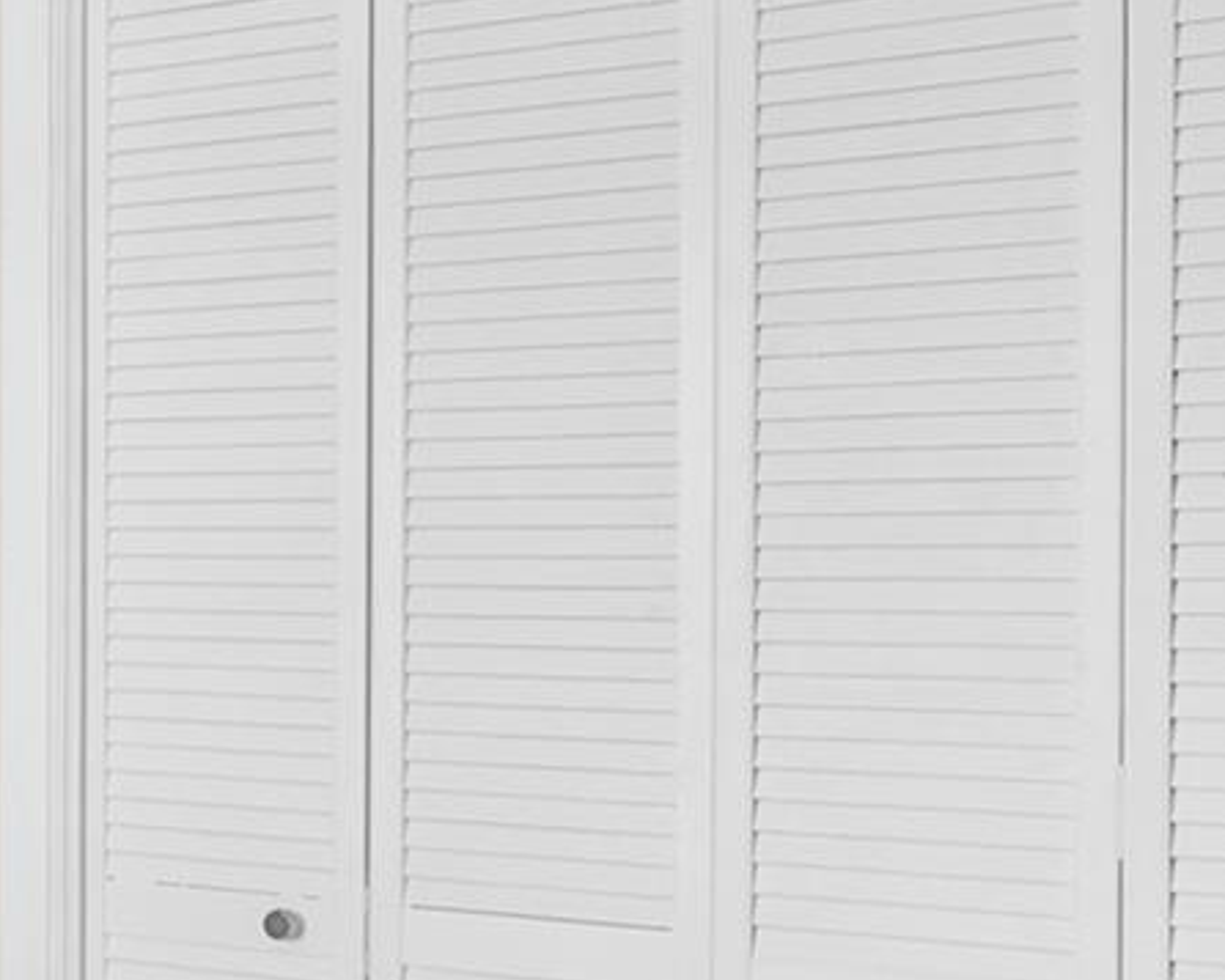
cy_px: 635
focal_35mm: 69
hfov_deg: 21.6
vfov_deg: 22.1
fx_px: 2502
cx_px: -755
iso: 400
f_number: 9
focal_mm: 16
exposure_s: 1/1.25
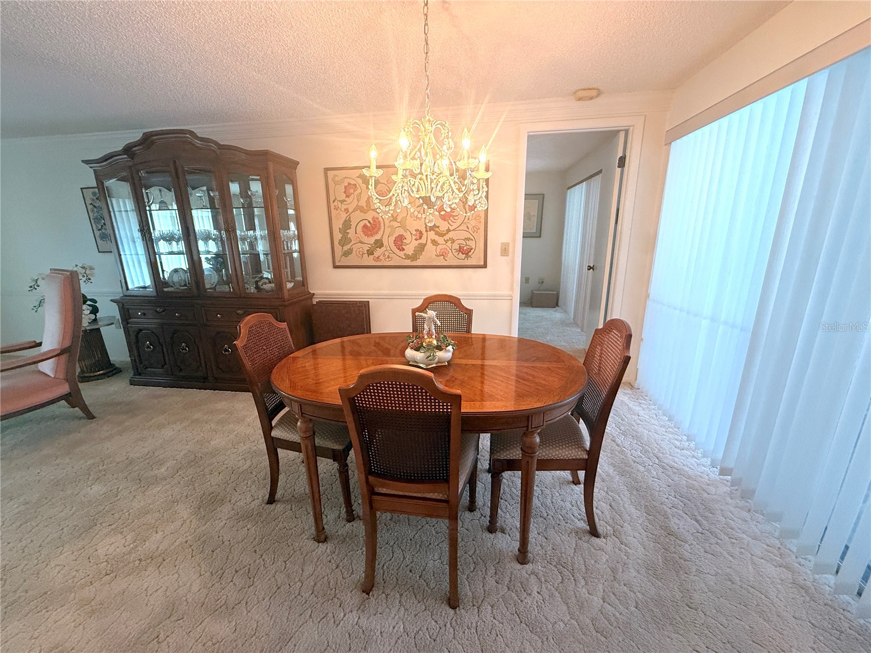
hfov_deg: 102.1
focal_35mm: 14
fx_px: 352
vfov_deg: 85.7
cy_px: 326
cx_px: 436
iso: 250
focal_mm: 2.22
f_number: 2.2
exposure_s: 1/120
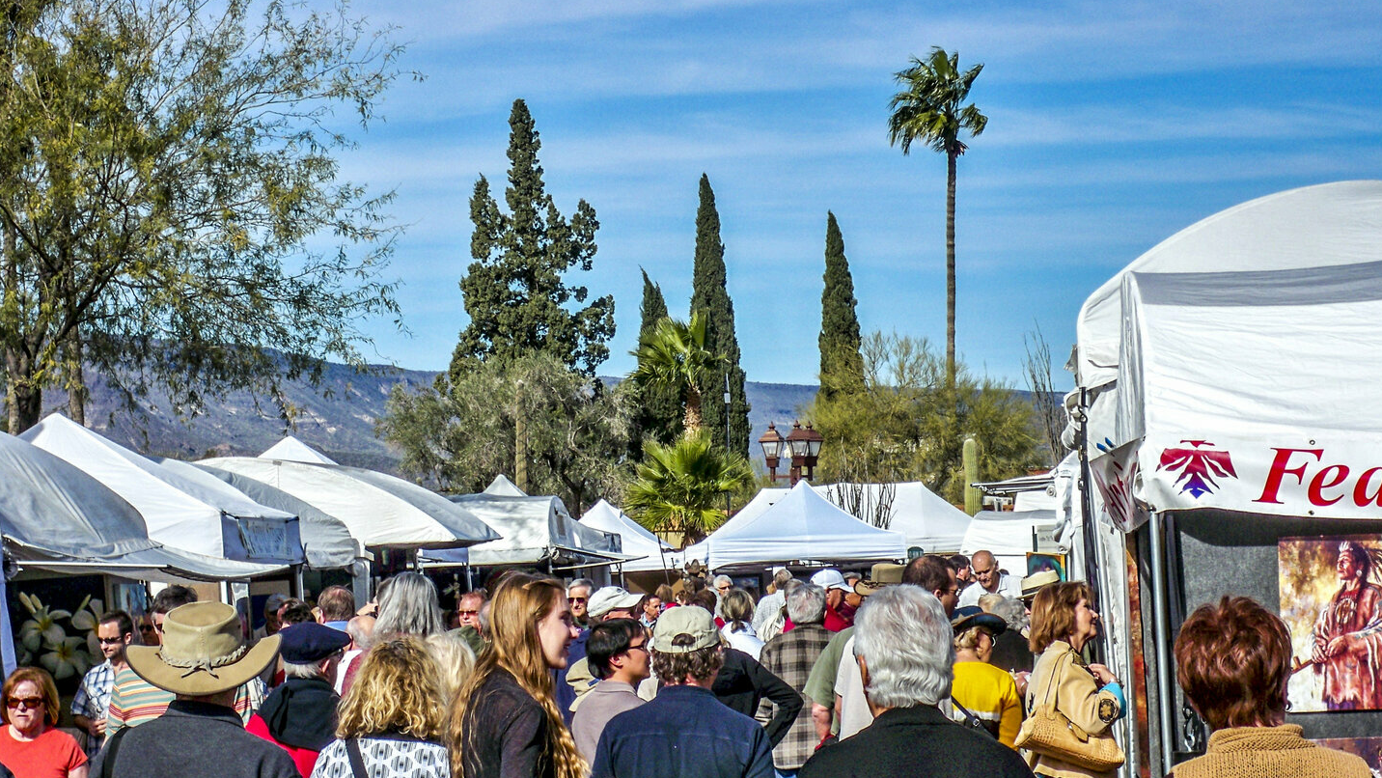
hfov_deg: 18.6
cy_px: 509
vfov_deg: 10.5
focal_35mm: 115
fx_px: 4215
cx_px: 692
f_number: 5.7
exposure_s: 1/640
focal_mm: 18.8
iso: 100
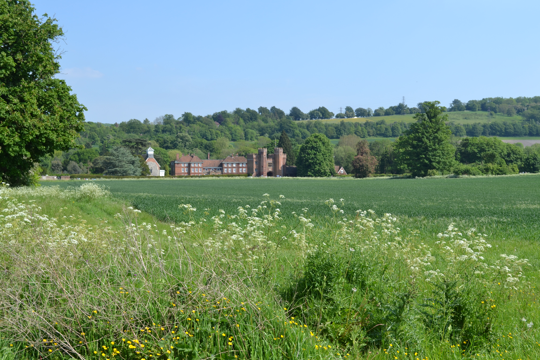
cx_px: 270
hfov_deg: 41.1
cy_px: 180
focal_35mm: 48
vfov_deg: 28.1
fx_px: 720
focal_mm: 32
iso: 100
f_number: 7.1
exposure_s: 1/200
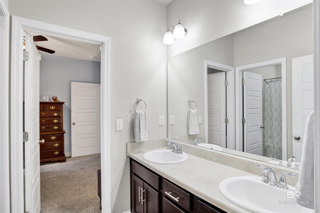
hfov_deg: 90.0
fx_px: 160
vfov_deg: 67.4
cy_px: 106
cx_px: 160
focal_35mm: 18
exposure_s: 1/4
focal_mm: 18
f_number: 11
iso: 200
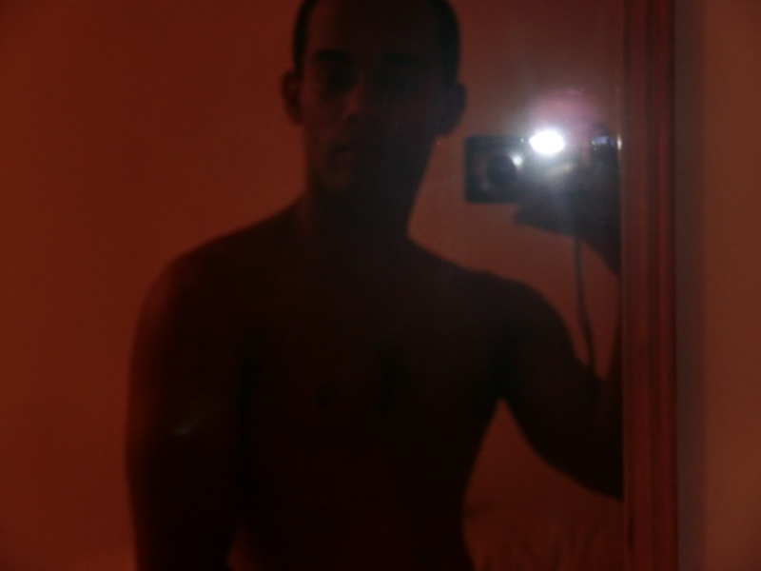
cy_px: 286
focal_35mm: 105
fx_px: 2308
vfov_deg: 14.1
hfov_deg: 18.7
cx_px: 380
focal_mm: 18.8
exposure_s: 1/15
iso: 125
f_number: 5
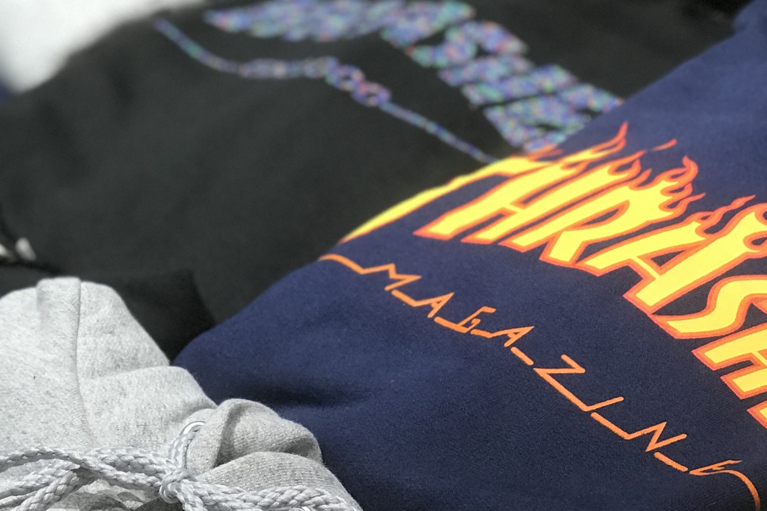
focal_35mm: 136
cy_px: 531
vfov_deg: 10.0
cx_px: 221
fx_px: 2897
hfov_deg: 15.0
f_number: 2.8
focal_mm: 6.6
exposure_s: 1/100
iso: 100
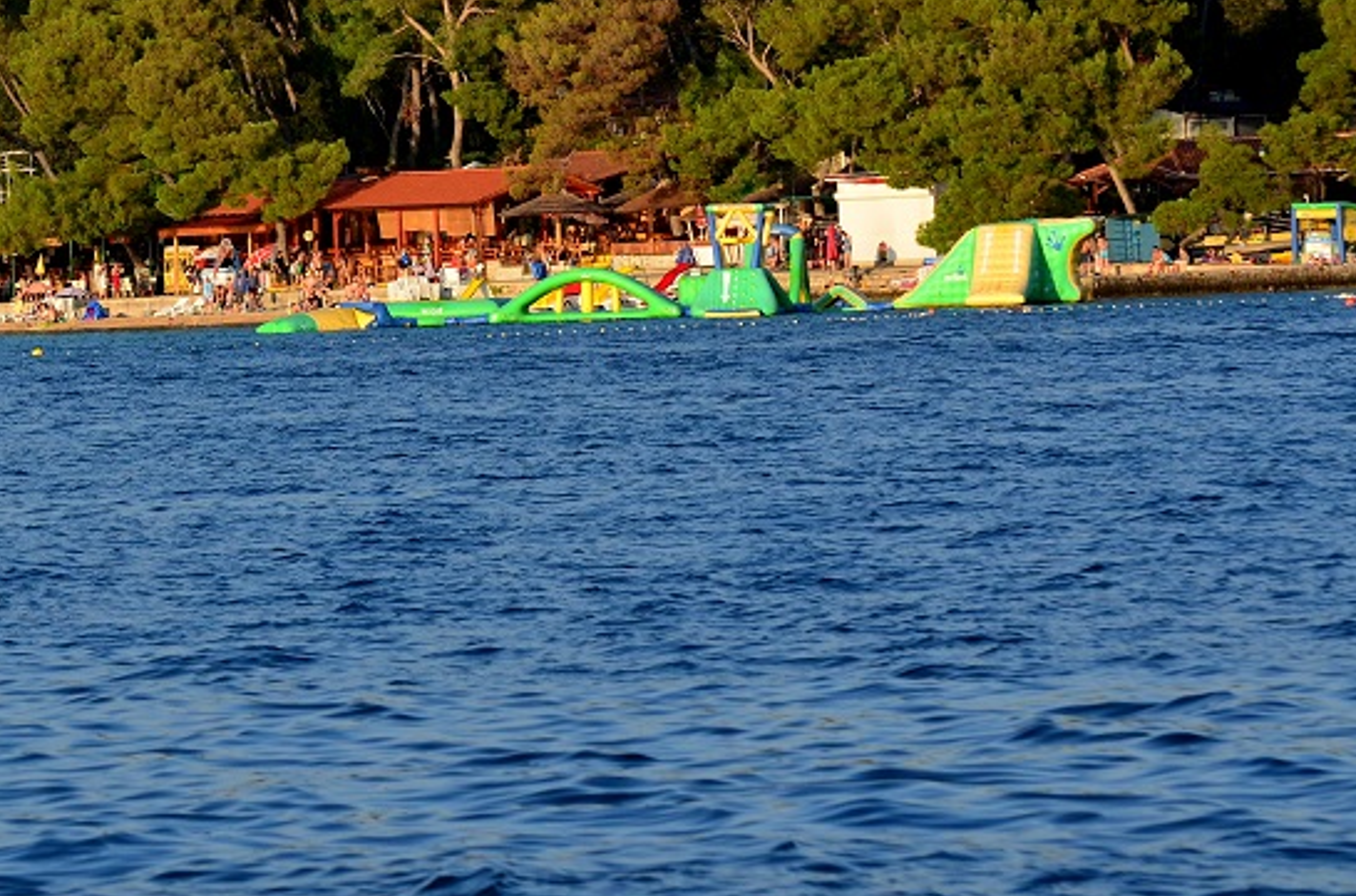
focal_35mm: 280
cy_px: 115
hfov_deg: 7.4
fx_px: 10519
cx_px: 237
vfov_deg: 4.9
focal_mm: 102
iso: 400
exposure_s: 1/1250
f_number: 6.3
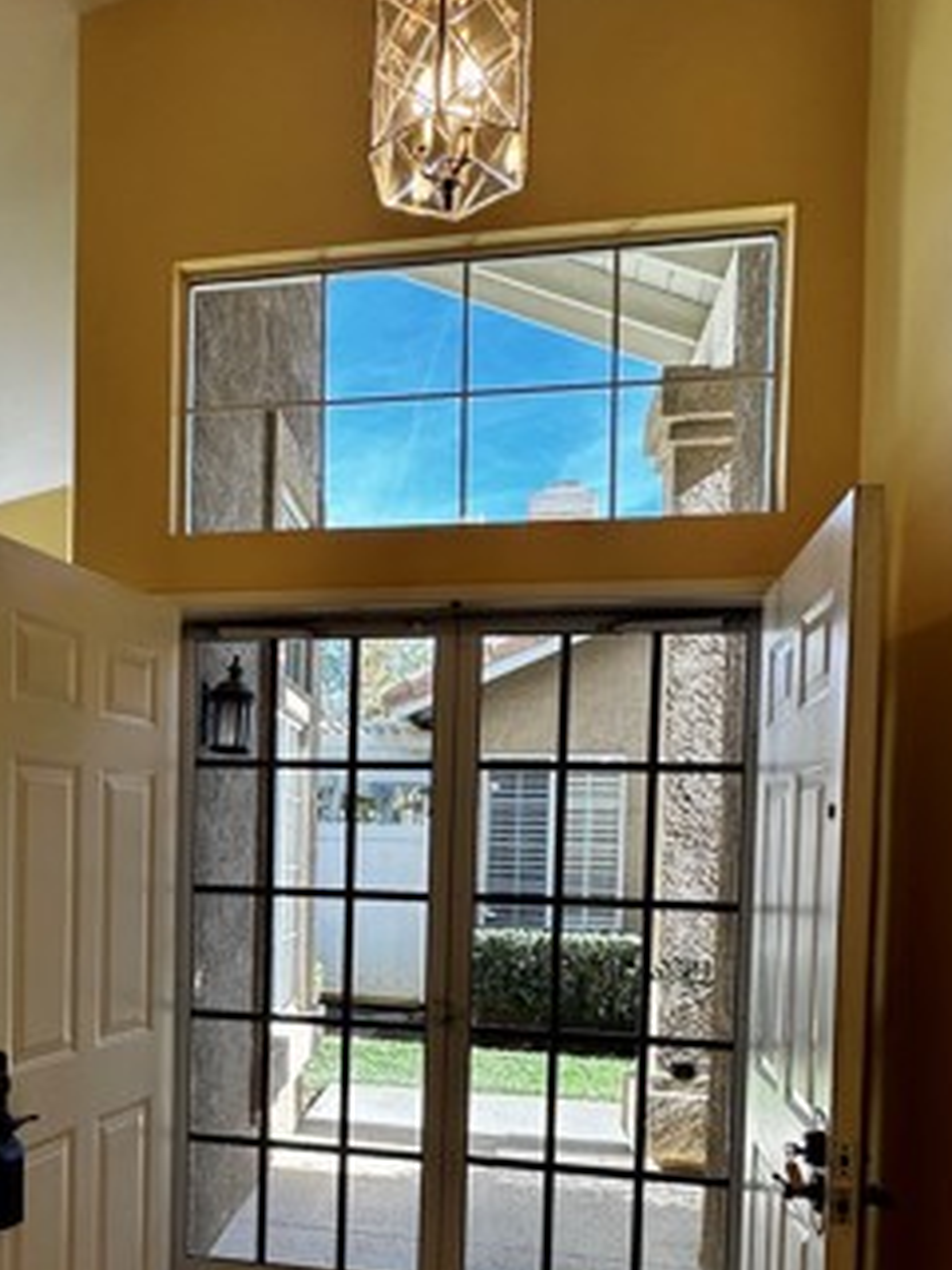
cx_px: 282
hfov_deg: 48.5
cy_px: 861
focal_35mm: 28
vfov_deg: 61.7
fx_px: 1027
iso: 40
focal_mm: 2.22
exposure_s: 1/177
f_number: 2.2
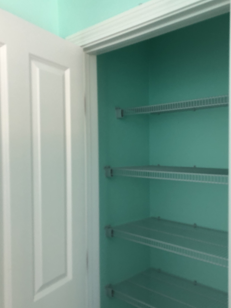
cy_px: 167
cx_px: 136
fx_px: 303
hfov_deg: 41.6
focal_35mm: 34
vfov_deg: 53.9
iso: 40
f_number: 1.8
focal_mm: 3.99
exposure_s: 1/15
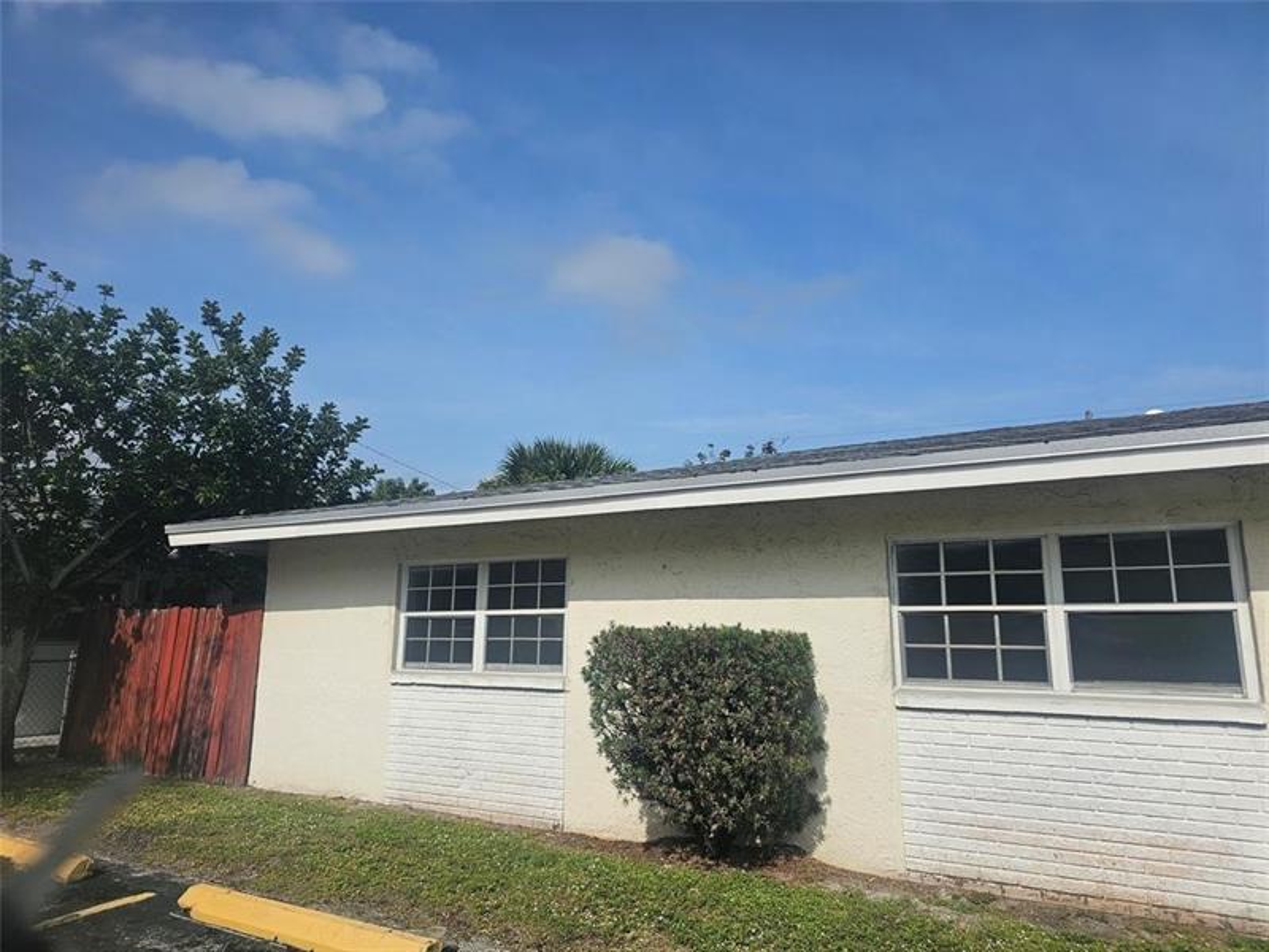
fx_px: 843
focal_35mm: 23
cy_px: 476
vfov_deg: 58.9
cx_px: 634
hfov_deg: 73.9
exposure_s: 1/1925
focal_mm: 6.3
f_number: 1.7
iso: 12
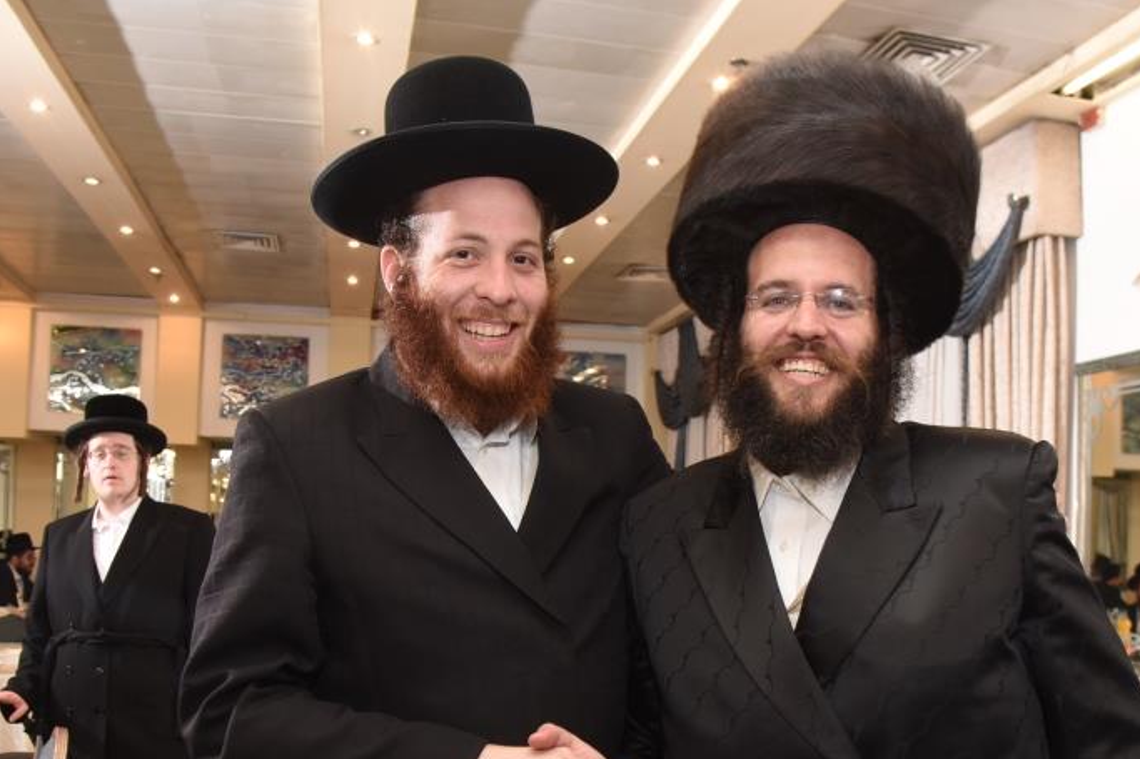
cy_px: 515
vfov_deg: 36.4
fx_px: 1140
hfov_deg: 53.0
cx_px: 638
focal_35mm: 36
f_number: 6.3
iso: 800
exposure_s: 1/100
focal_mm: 24
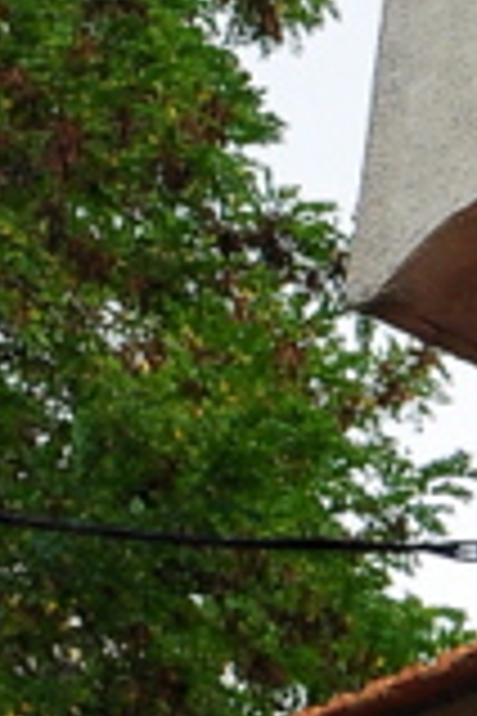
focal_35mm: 474
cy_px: 41
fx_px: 9420
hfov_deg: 2.9
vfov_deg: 4.3
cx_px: 1114
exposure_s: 1/400
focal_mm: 42
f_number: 10
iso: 400
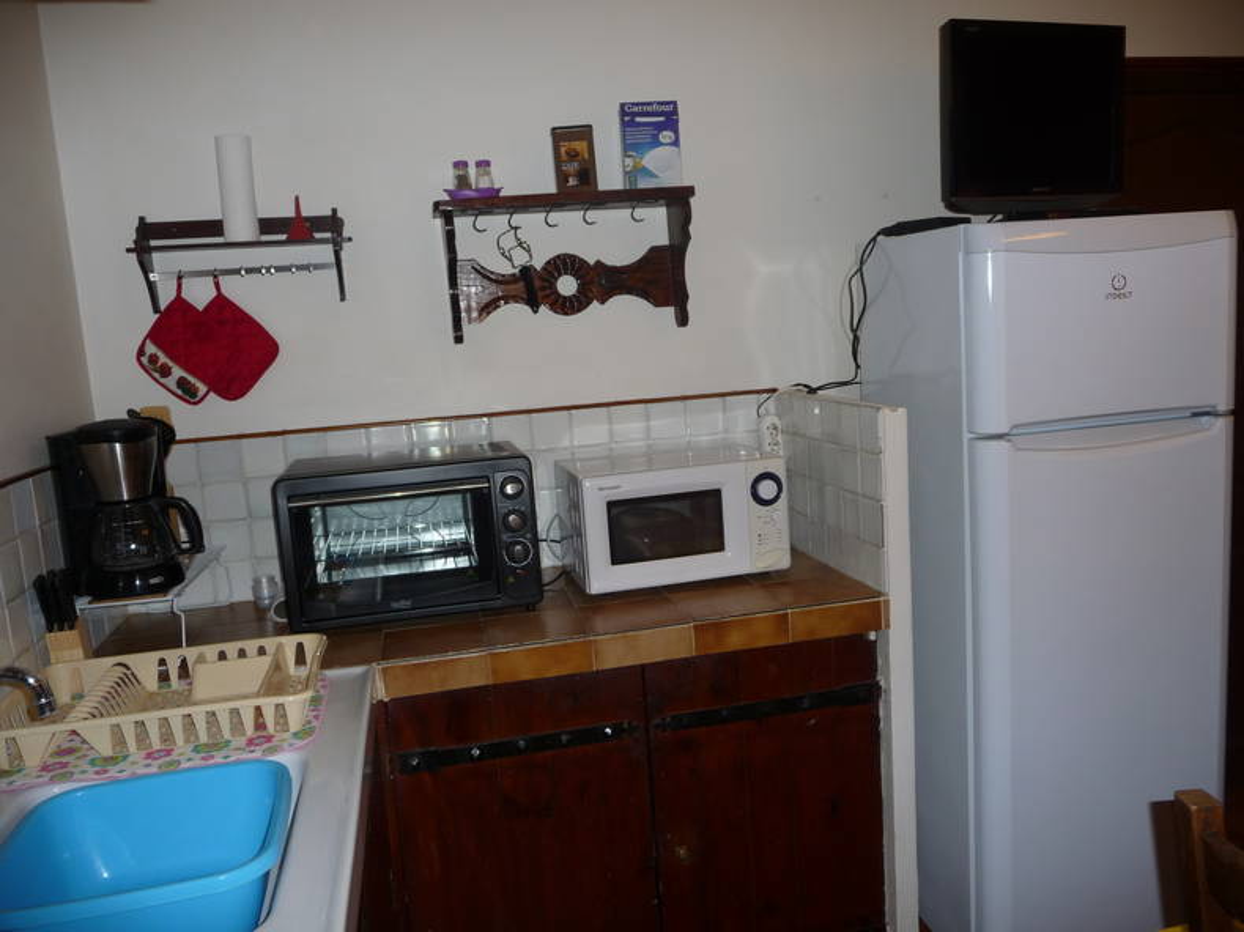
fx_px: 1006
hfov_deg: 63.5
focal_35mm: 28
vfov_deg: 49.7
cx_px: 622
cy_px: 466
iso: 100
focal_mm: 4.7
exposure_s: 1/30
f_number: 3.3
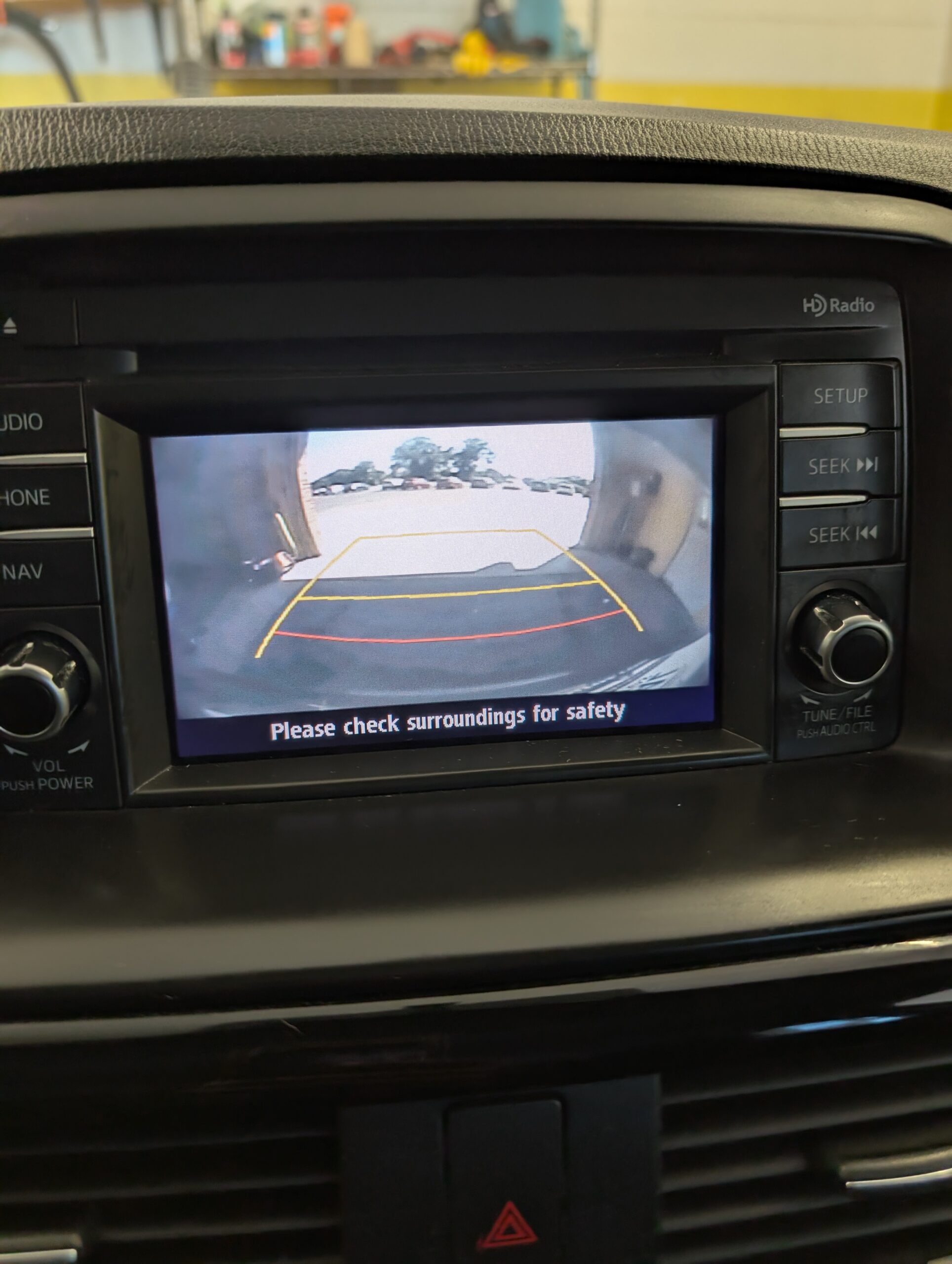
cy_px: 632
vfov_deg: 71.5
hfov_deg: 56.9
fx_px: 878
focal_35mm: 24
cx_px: 476
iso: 38
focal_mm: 6.9
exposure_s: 1/42.3
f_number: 1.68
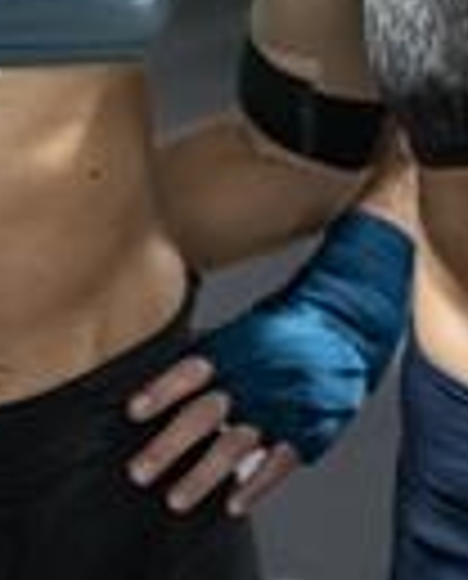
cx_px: 94
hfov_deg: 9.4
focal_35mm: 165
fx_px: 2843
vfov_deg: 11.3
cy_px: -207
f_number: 1.2
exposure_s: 1/320
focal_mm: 35
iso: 1000
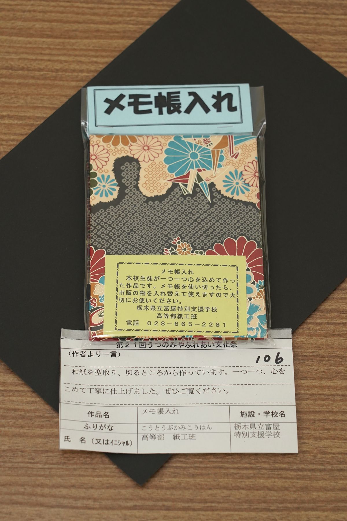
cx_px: 174
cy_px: 260
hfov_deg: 13.0
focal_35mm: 105
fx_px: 1518
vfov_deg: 19.5
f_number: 8
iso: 3200
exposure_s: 1/50
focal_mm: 105
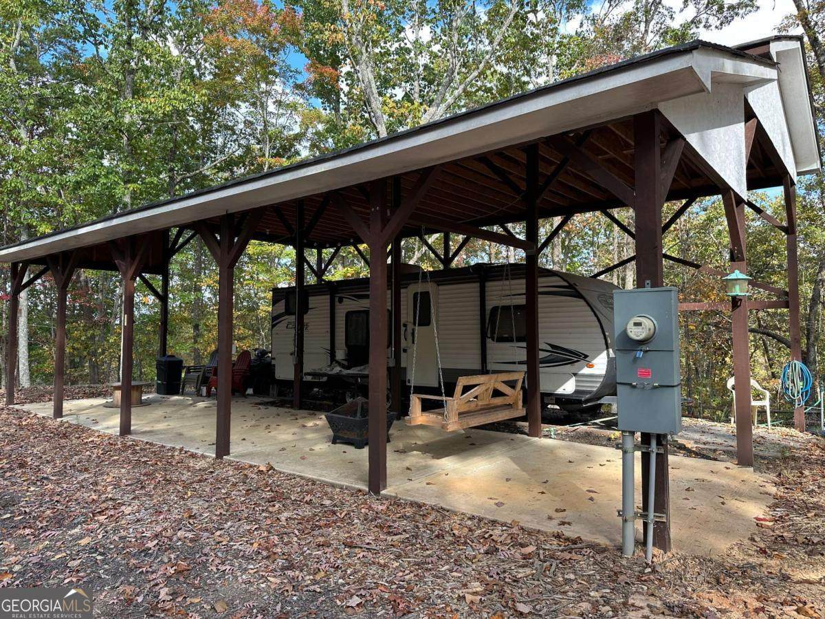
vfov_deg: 56.8
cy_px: 310
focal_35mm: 24
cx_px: 412
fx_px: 572
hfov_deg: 71.6
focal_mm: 6.86
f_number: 1.78
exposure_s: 1/467
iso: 80
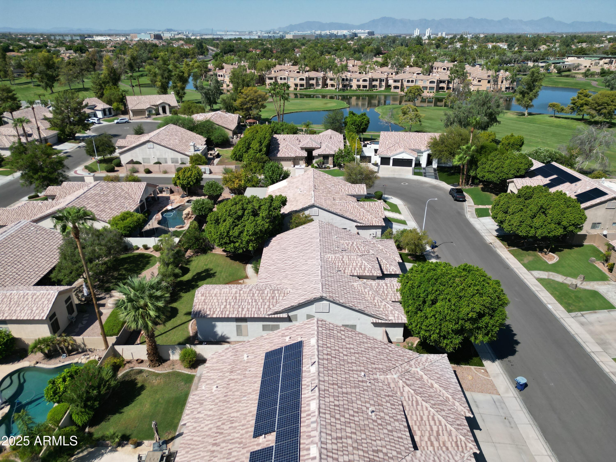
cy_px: 231
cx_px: 308
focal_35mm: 24
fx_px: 427
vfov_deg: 56.8
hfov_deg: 71.6
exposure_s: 1/4000
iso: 120
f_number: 1.7
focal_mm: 6.72
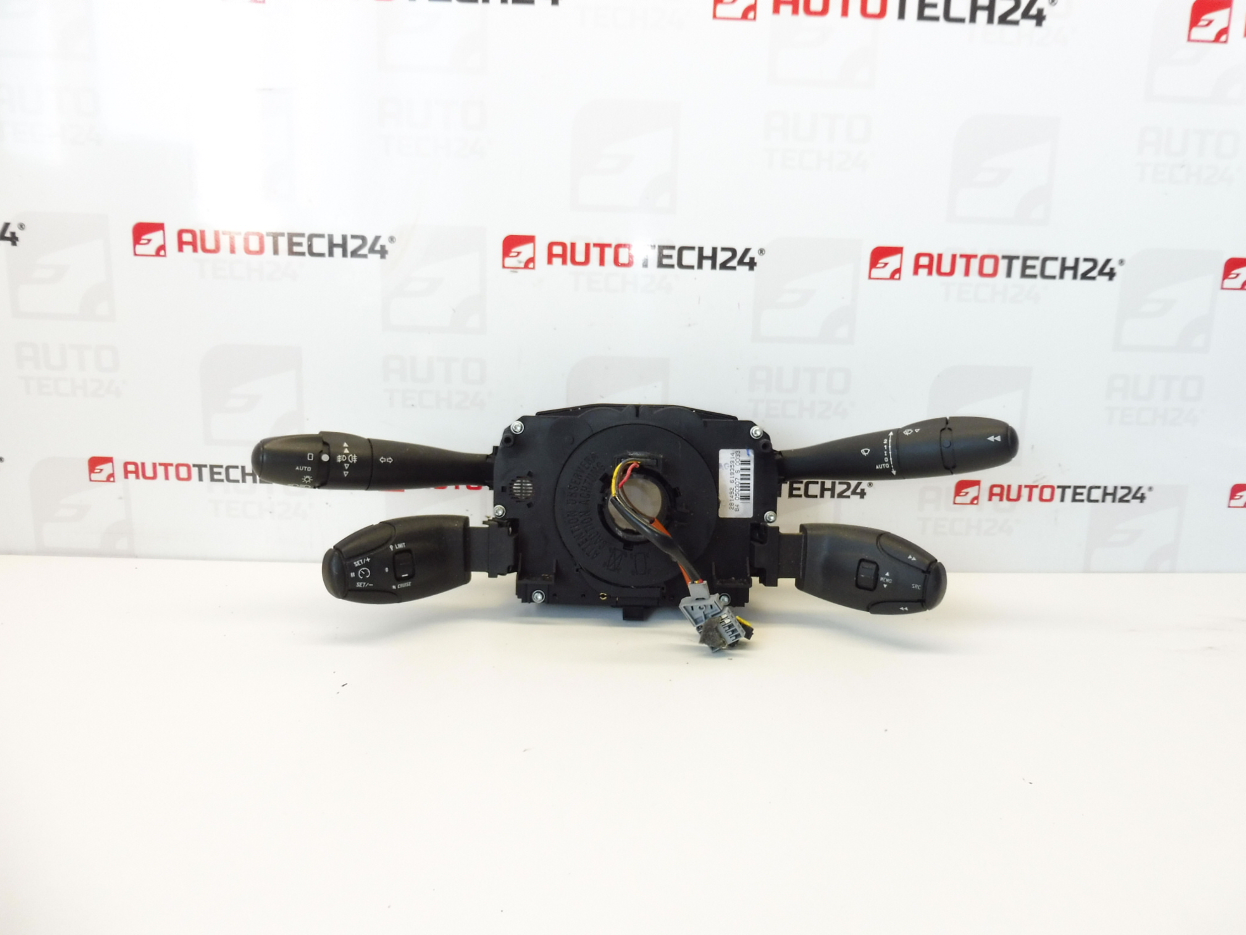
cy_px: 484
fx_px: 900
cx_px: 626
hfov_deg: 69.4
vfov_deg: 54.9
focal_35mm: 25
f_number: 3.5
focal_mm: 4.3
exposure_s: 1/80
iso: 200
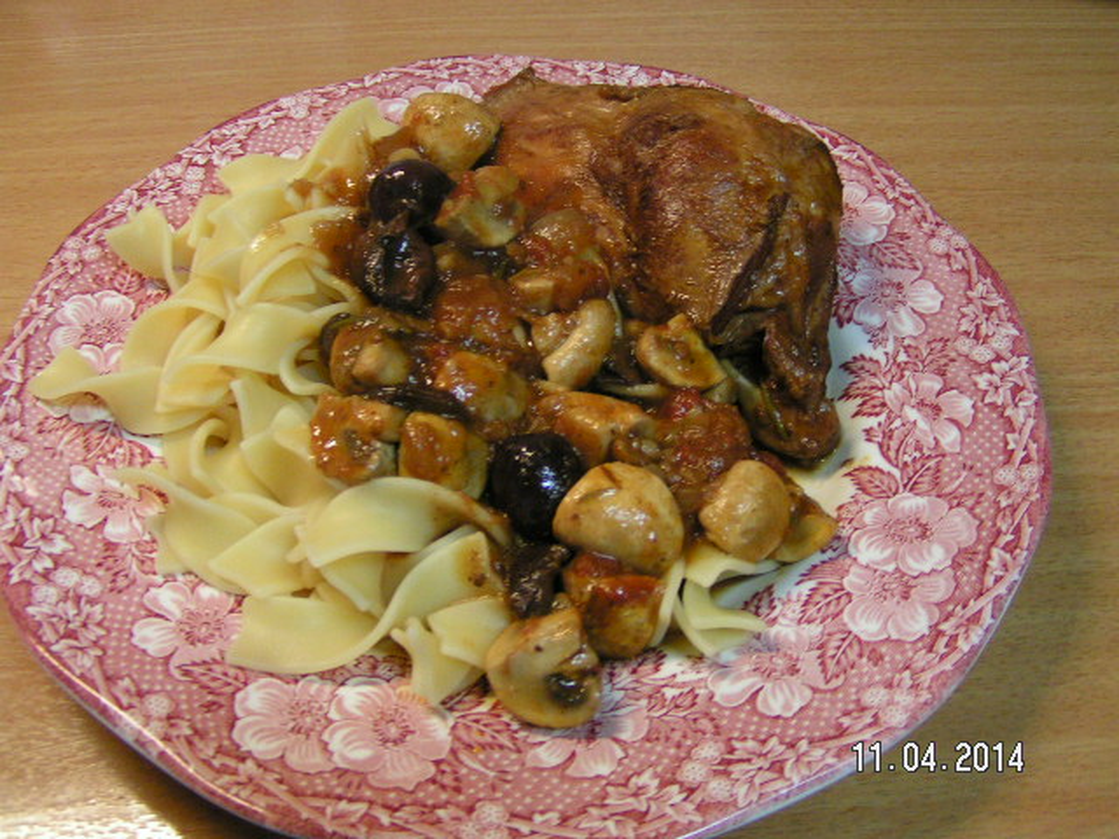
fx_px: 1228
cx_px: 560
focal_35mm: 38
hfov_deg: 49.0
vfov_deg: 37.7
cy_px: 420
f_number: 2.8
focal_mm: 5.8
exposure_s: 1/15
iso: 200
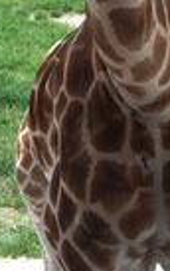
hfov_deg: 10.1
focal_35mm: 130
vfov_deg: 15.4
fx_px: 961
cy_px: -63
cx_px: 104
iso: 80
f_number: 2.8
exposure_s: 1/811
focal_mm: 3.85
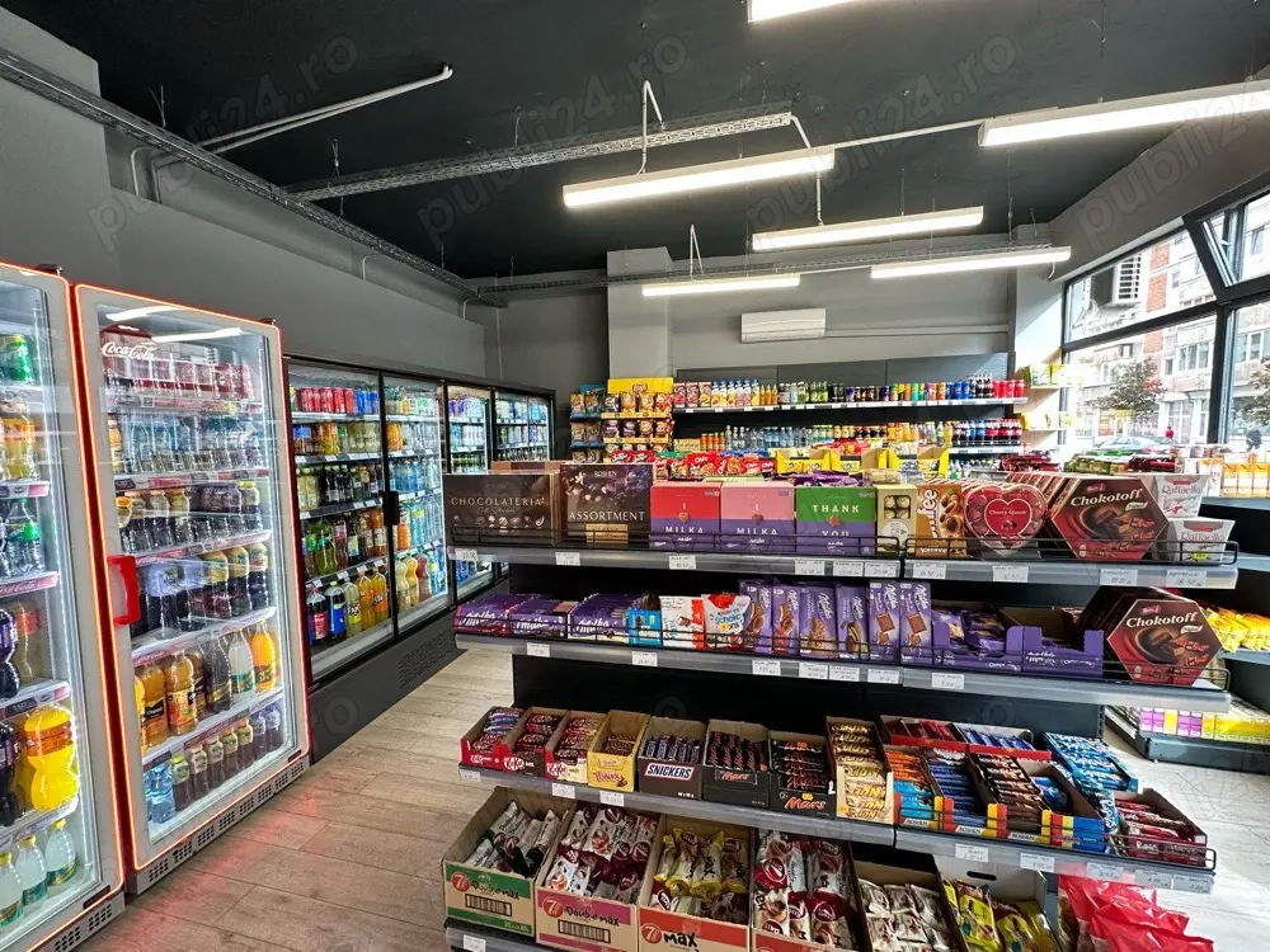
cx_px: 635
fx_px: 514
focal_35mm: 14
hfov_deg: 102.1
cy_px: 476
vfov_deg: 85.7
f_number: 2.2
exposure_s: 1/100
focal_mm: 2.22
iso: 125
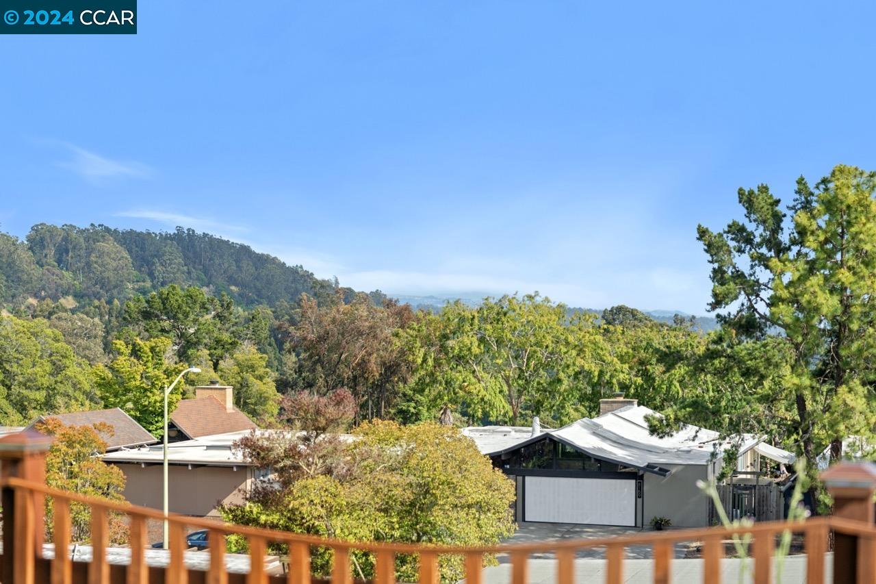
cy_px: 292
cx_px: 438
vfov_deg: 19.5
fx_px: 1703
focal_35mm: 70
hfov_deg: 28.8
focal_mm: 70
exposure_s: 1/1000
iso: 100
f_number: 2.8
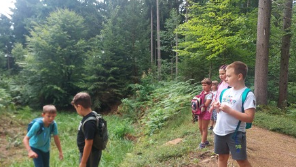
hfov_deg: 69.9
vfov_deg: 42.4
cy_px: 110
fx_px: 212
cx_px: 148
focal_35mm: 27
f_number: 1.8
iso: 40
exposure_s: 1/275
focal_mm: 5.23
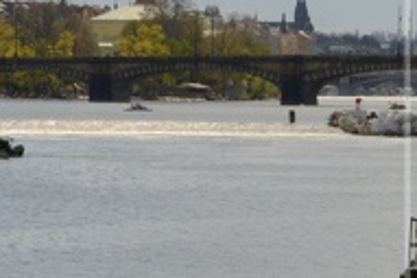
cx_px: 247
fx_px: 2639
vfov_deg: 6.0
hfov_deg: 9.0
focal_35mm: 228
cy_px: 109
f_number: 22
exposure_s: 1/160
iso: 320
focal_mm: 55
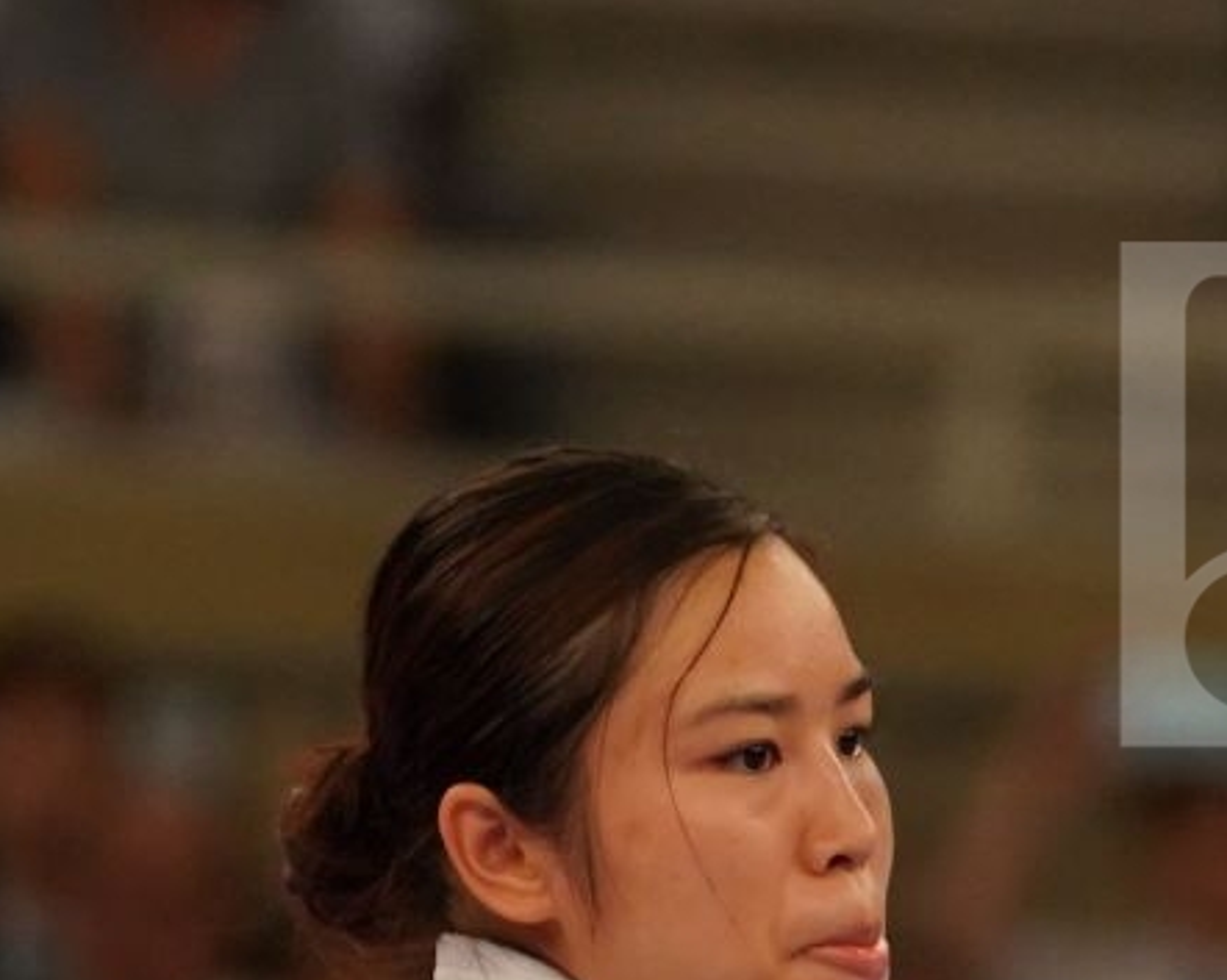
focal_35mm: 1147
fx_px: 41625
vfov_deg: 1.3
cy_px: 1477
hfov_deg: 1.7
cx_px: 1380
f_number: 2.8
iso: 1600
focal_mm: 200
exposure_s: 1/1000
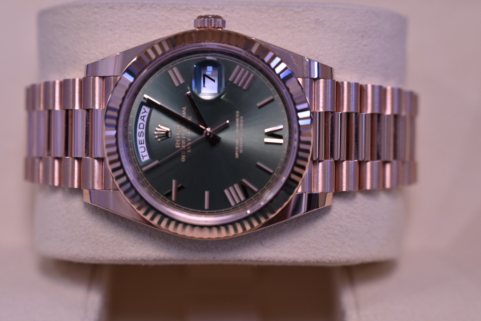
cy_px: 152
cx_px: 205
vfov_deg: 13.0
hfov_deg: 19.4
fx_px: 1403
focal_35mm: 105
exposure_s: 1/80
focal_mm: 70
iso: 220
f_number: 4
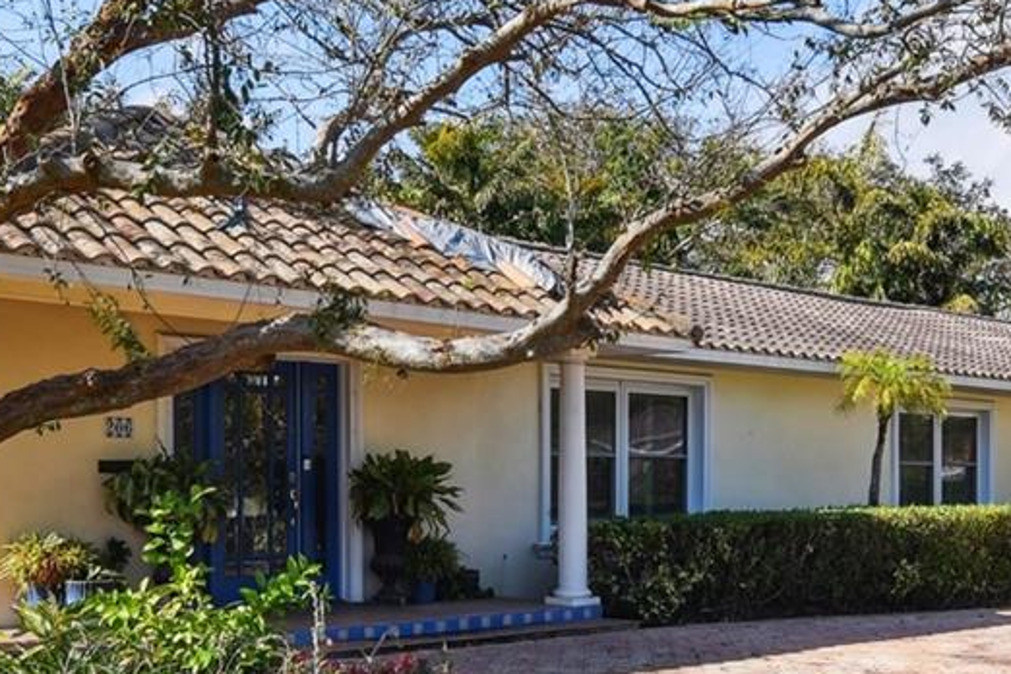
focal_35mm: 46
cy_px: 469
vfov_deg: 29.0
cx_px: 535
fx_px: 1292
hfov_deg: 42.7
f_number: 7.1
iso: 100
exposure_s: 1/500
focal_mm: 10
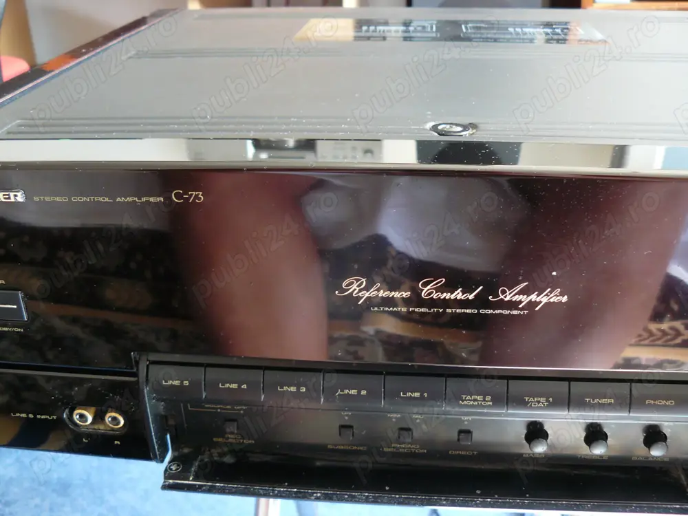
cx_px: 344
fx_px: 716
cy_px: 258
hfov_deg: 51.4
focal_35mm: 36
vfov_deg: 39.7
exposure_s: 1/10
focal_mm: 6
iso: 200
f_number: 2.8
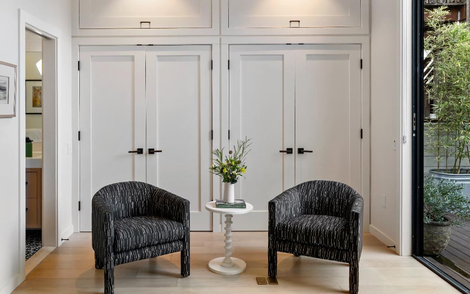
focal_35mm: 29
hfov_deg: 64.5
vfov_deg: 42.8
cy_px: 108
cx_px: 214
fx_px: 372
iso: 400
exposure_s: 1/20
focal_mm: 20
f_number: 6.3
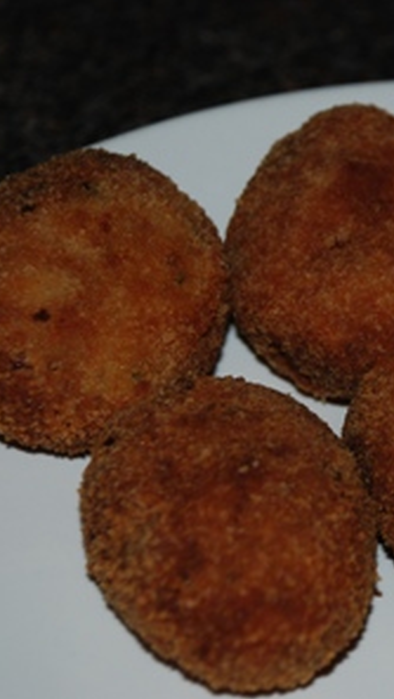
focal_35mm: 157
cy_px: 352
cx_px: 453
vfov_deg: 13.7
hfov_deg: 7.7
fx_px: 2909
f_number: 5.3
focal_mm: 66
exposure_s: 1/60
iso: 200
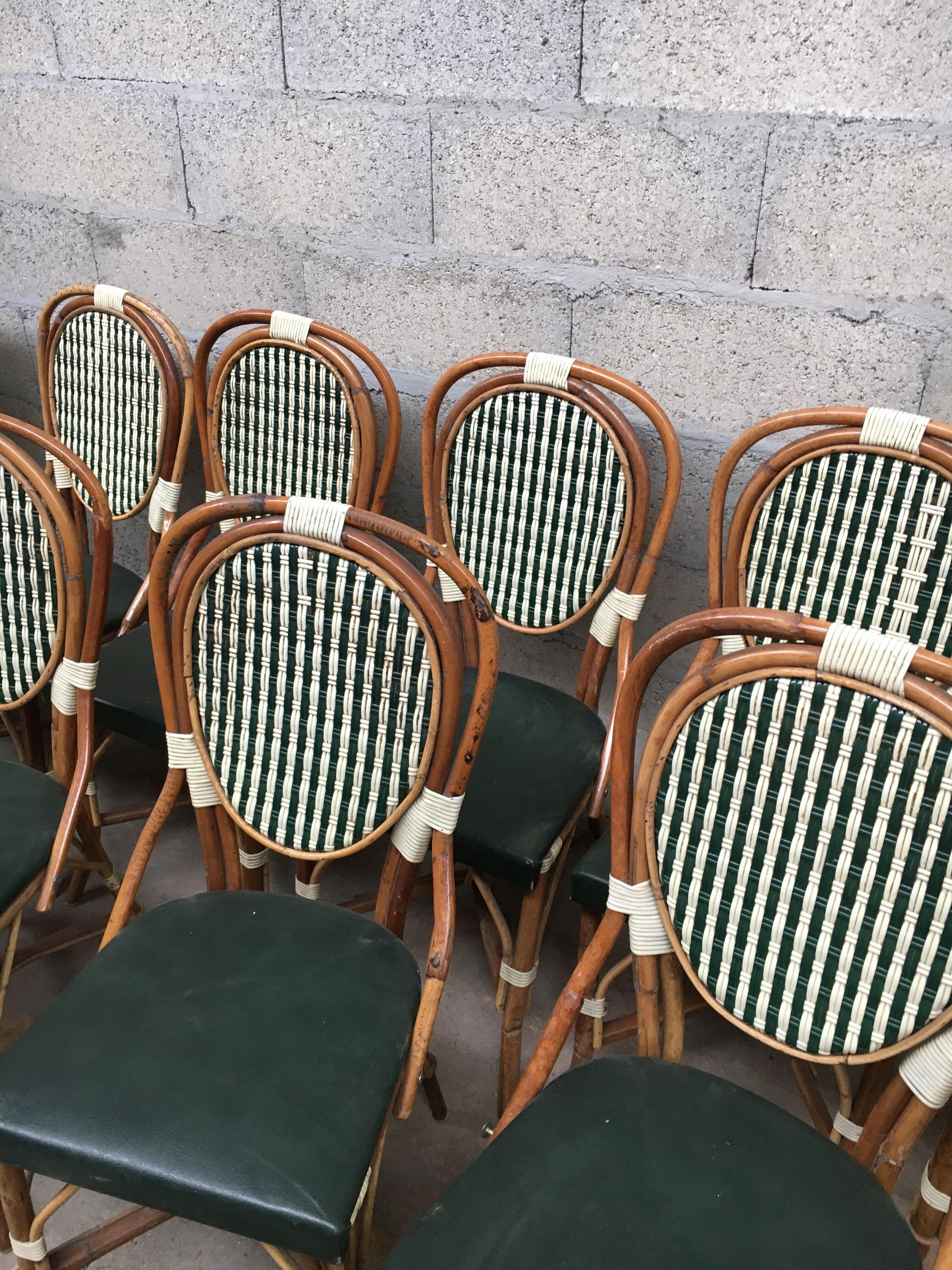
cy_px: 635
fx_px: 1063
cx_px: 476
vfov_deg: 61.7
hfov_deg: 48.2
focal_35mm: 29
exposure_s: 1/33
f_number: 2.2
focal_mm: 4.15
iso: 125
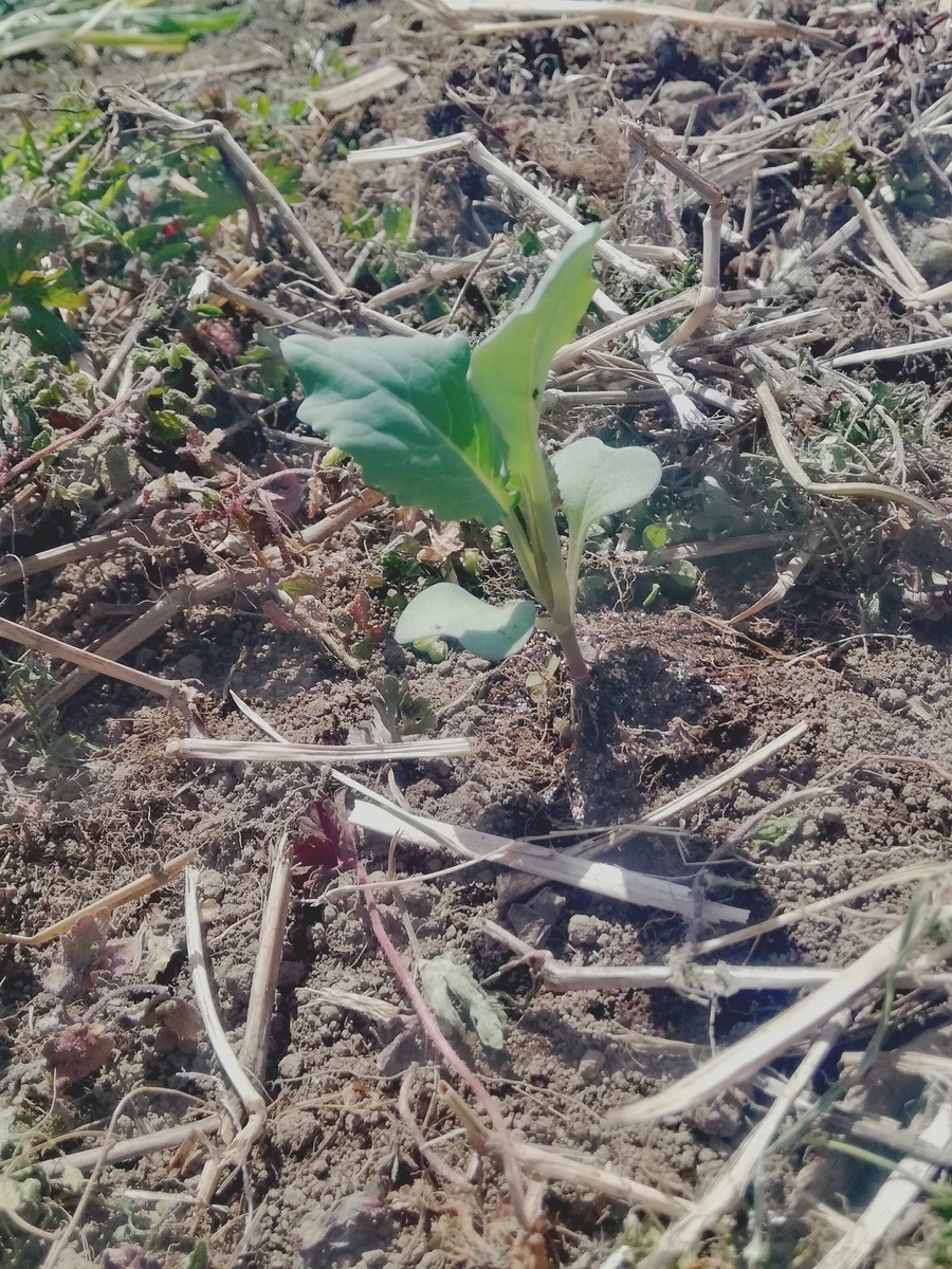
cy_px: 634
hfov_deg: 38.7
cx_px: 476
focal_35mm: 37
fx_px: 1357
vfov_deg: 50.1
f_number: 2.2
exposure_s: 1/538
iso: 50
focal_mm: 3.81
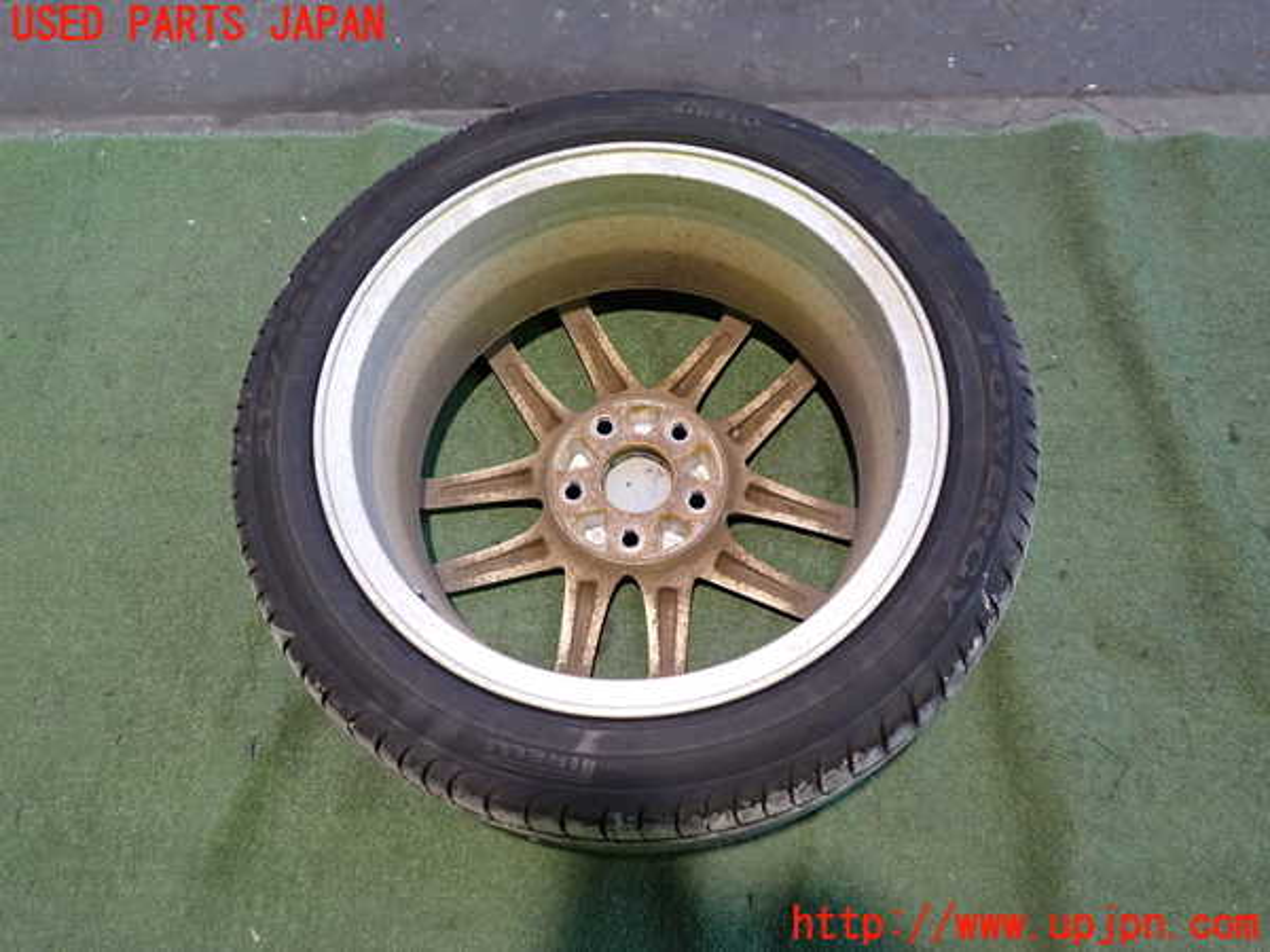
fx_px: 1101
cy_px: 476
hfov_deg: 60.0
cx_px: 635
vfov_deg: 46.8
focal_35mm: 30
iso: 400
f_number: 2.3
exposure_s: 1/30
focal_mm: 5.4
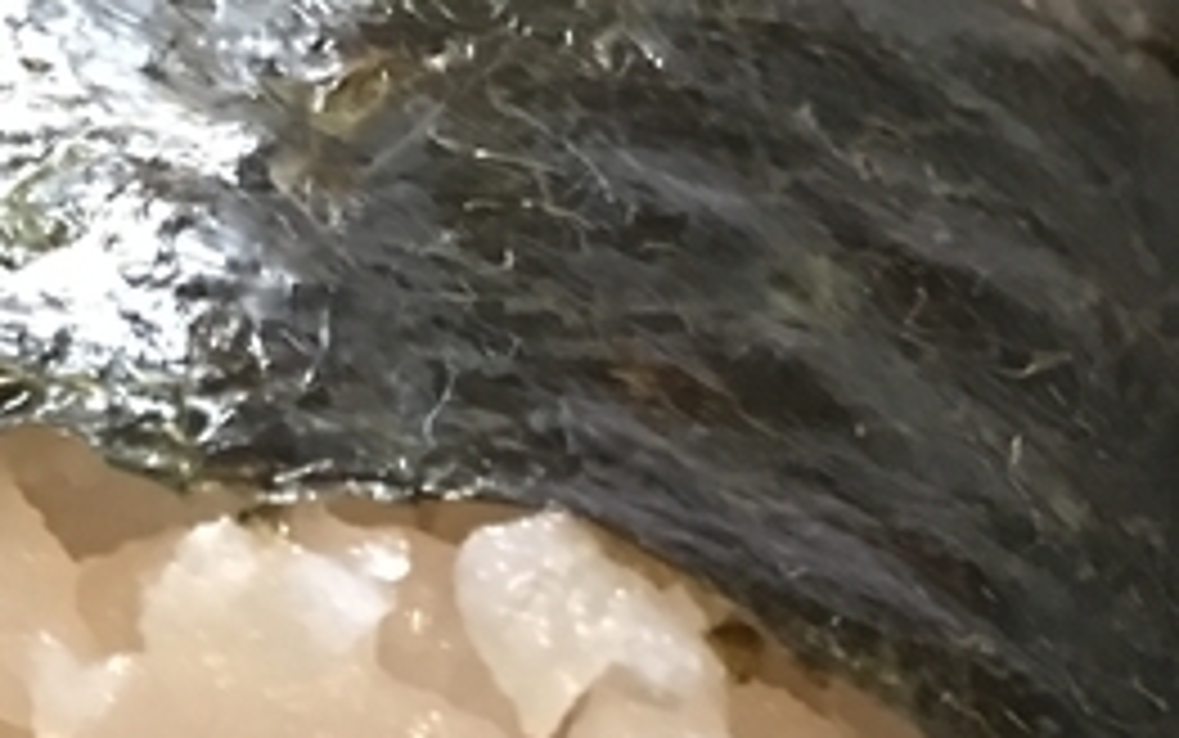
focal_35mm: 120
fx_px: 3857
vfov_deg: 10.3
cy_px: 1310
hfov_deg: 17.0
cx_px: 36
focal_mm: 4.15
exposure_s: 1/4
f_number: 2.2
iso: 100
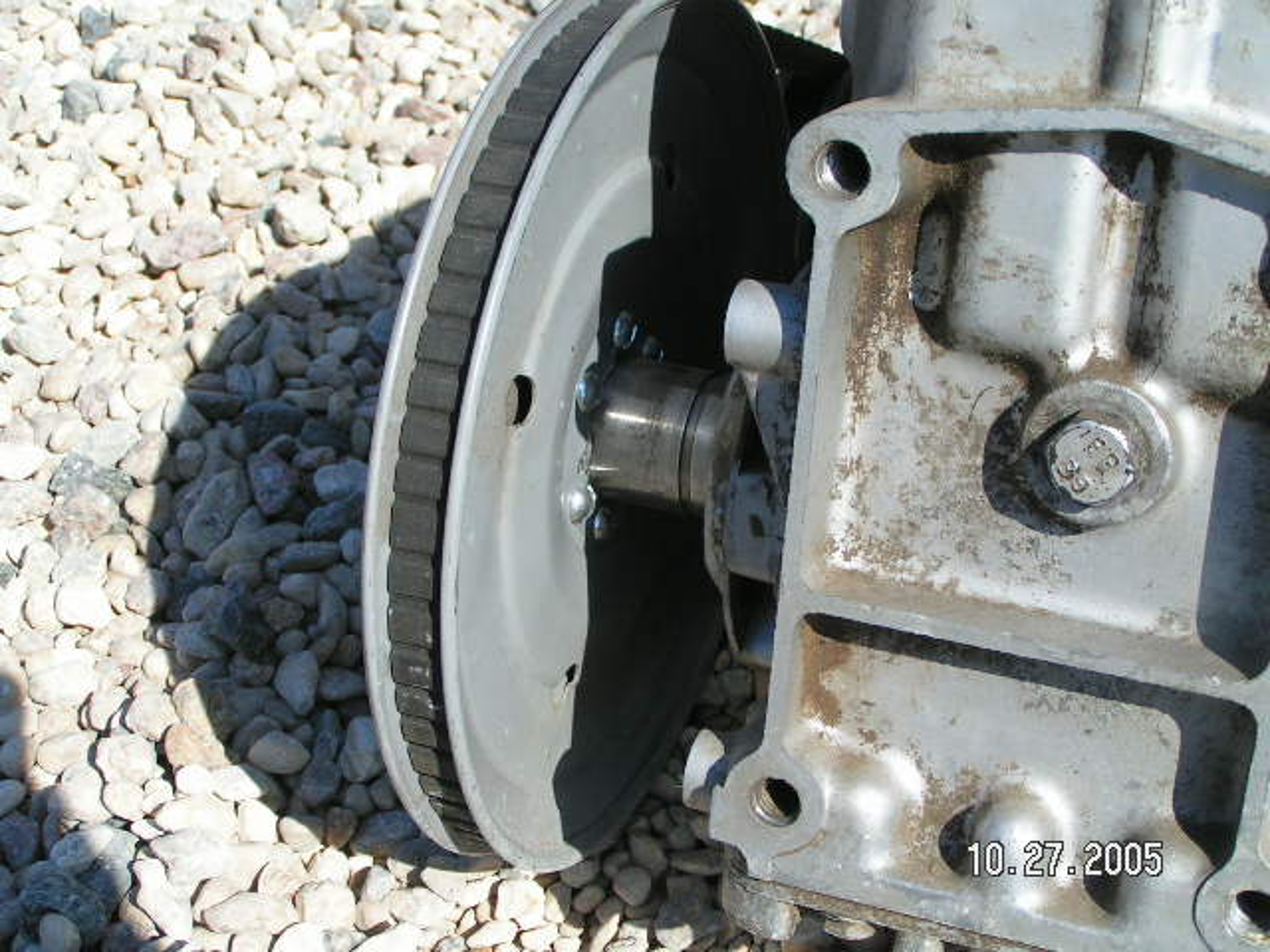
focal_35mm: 63
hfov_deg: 30.7
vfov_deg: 23.3
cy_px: 476
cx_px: 635
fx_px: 2311
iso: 50
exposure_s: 1/500
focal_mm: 9.7
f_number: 5
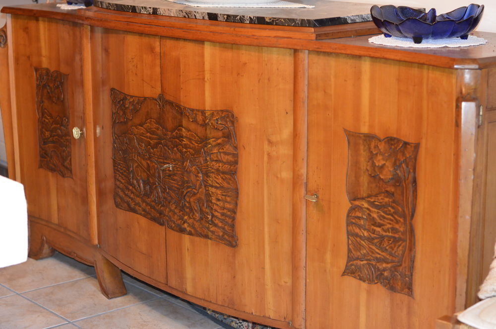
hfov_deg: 27.0
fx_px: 1031
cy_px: 164
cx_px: 248
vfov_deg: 18.1
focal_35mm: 75
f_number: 2.8
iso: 2500
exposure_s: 1/60
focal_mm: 50
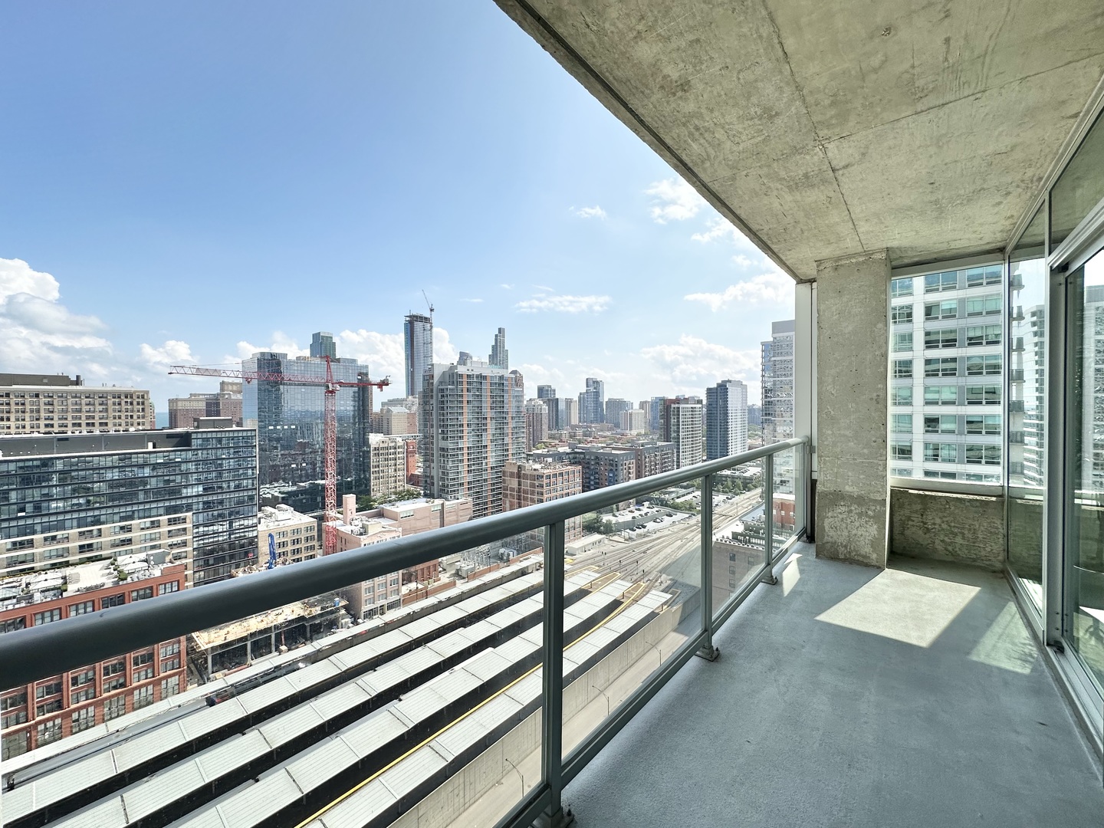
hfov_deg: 102.1
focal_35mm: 14
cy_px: 414
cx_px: 552
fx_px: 446
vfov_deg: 85.7
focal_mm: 2.22
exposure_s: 1/2174
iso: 50
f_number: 2.2
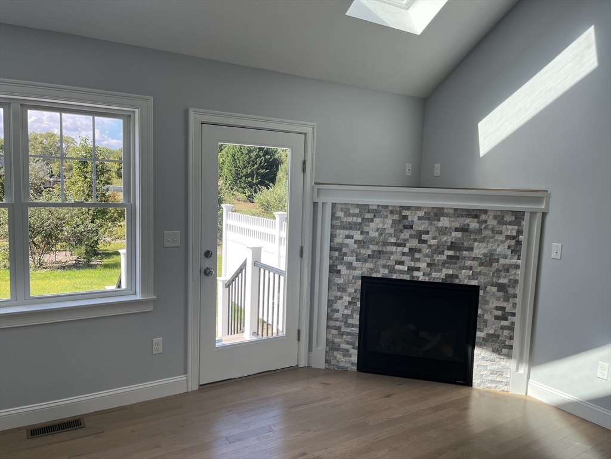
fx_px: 459
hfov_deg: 67.3
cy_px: 230
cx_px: 306
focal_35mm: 26
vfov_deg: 53.1
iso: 50
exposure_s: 1/639
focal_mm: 5.1
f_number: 1.6
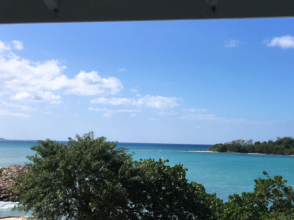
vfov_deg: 28.8
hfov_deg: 36.8
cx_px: 238
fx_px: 425
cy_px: 154
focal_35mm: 50
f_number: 2.2
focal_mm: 4.15
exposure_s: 1/1876
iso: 25
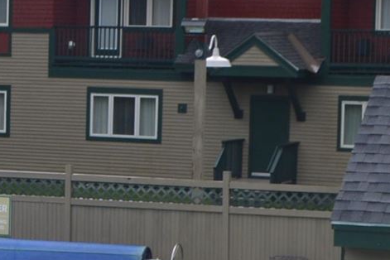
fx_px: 2329
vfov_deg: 6.4
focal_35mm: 215
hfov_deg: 9.2
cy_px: 159
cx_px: -301
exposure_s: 1/125
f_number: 5.6
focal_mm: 22
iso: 160
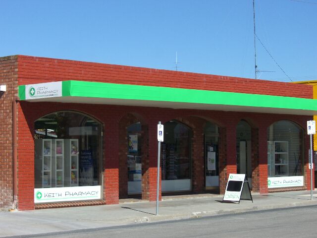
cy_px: 119
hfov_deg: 21.1
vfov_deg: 15.9
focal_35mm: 93
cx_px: 158
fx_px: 852
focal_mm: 19.4
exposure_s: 1/160
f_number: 9.6
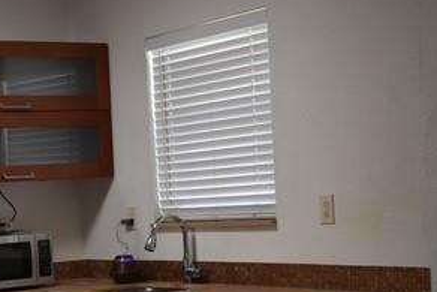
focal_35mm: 92
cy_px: 298
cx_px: 24
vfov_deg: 14.6
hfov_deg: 21.5
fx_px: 1117
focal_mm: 28
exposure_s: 1/60
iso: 450
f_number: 4.2
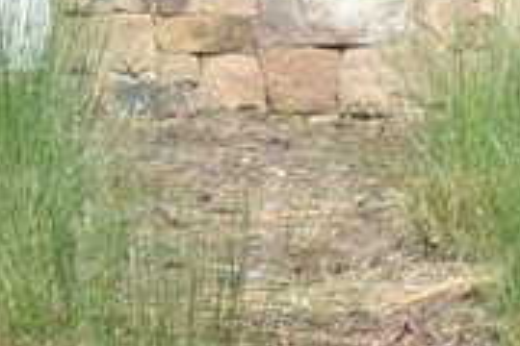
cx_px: 1511
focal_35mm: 498
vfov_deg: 2.7
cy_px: -568
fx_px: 7193
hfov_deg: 4.0
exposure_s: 1/200
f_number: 7.1
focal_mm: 55
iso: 100
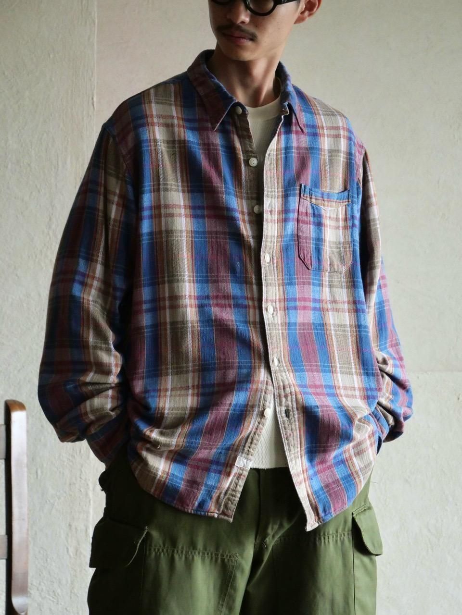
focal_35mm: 92
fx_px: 1637
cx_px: 231
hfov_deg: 16.1
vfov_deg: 21.3
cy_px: 308
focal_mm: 46
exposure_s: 1/60
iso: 3200
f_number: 3.9
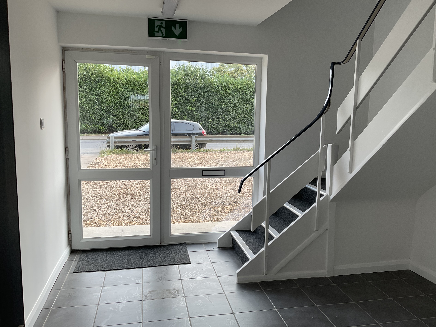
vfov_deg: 45.4
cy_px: 171
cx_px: 233
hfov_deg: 58.3
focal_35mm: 31
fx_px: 390
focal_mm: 3
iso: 20
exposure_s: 1/120
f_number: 1.8
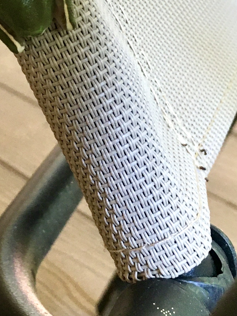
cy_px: 42
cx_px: 35
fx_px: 849
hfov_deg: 15.7
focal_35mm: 93
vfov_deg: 20.7
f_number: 2.2
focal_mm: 4.15
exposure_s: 1/30
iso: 100
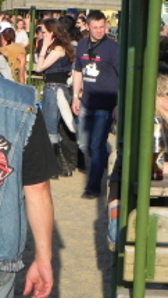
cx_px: -32
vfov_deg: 12.5
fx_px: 1362
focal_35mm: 172
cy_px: 144
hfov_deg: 7.0
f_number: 7.1
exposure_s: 1/312
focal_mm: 15.1
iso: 160
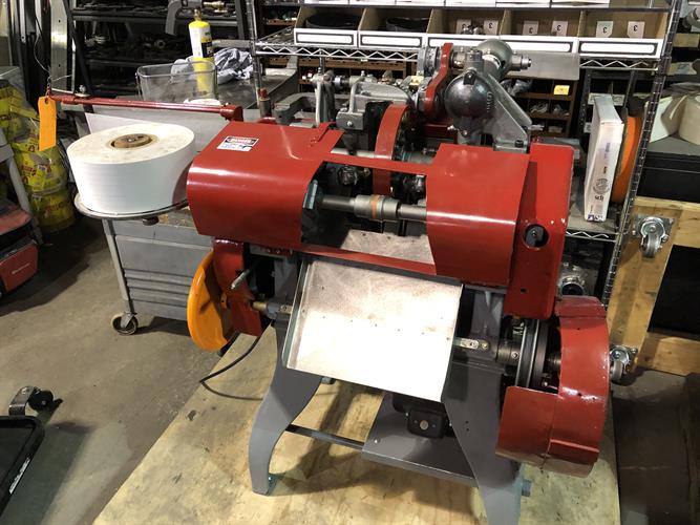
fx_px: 566
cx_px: 350
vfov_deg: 49.7
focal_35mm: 28
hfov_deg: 63.5
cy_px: 262
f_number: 1.8
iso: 100
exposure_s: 1/15
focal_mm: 4
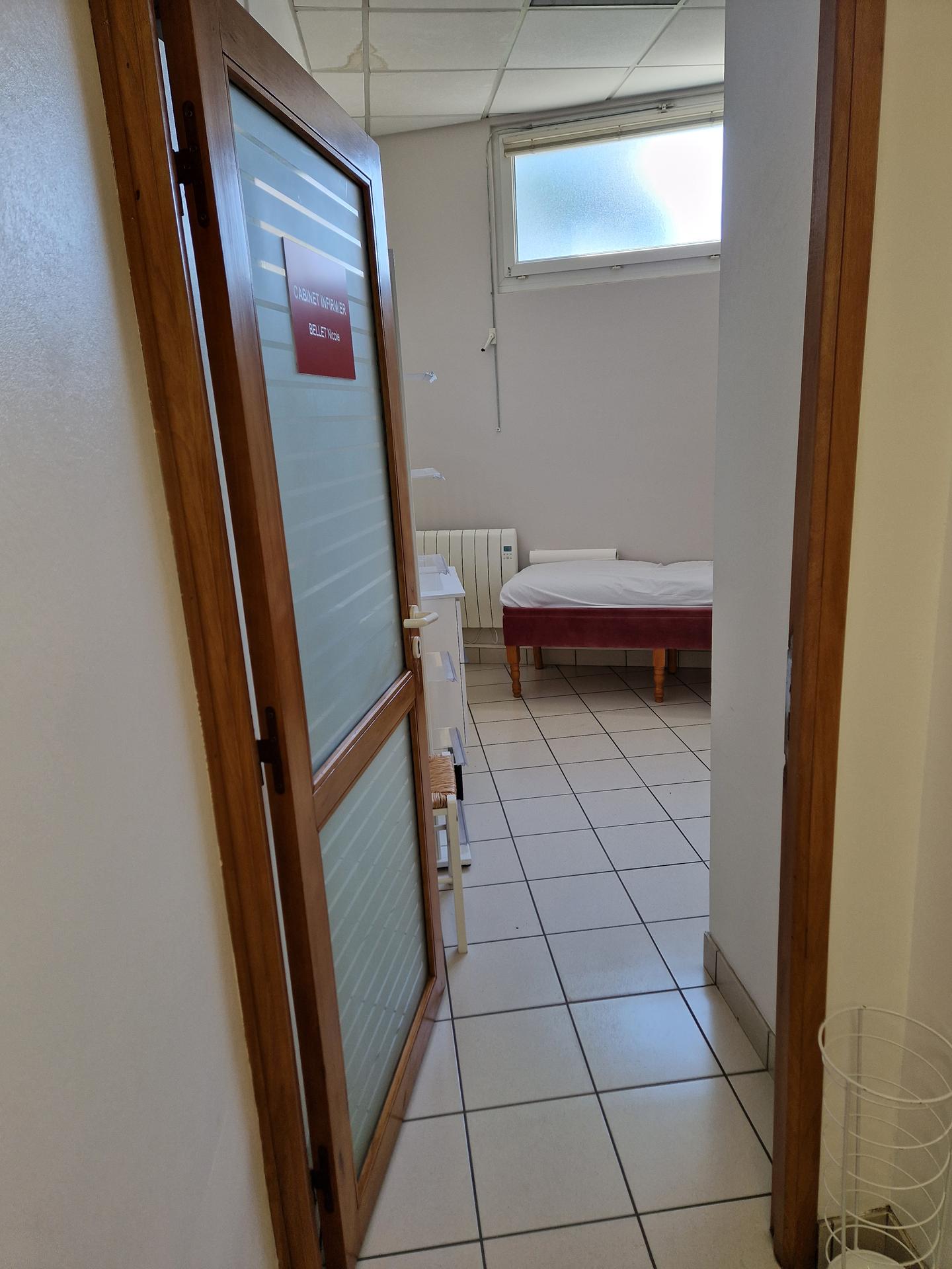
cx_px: 476
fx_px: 843
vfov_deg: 73.9
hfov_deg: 58.9
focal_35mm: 23
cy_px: 634
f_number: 1.8
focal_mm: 5.4
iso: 64
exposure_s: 1/100
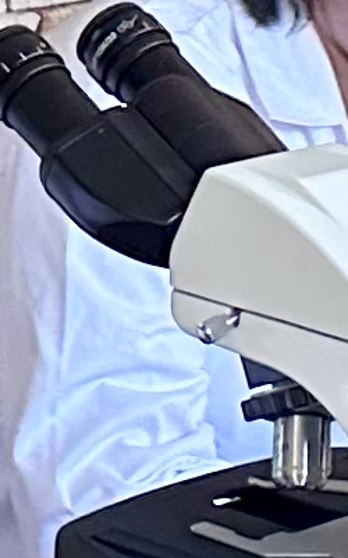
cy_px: -78
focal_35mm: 256
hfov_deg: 5.0
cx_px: 650
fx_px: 3892
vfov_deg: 8.1
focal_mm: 6.86
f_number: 1.78
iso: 500
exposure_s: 1/60
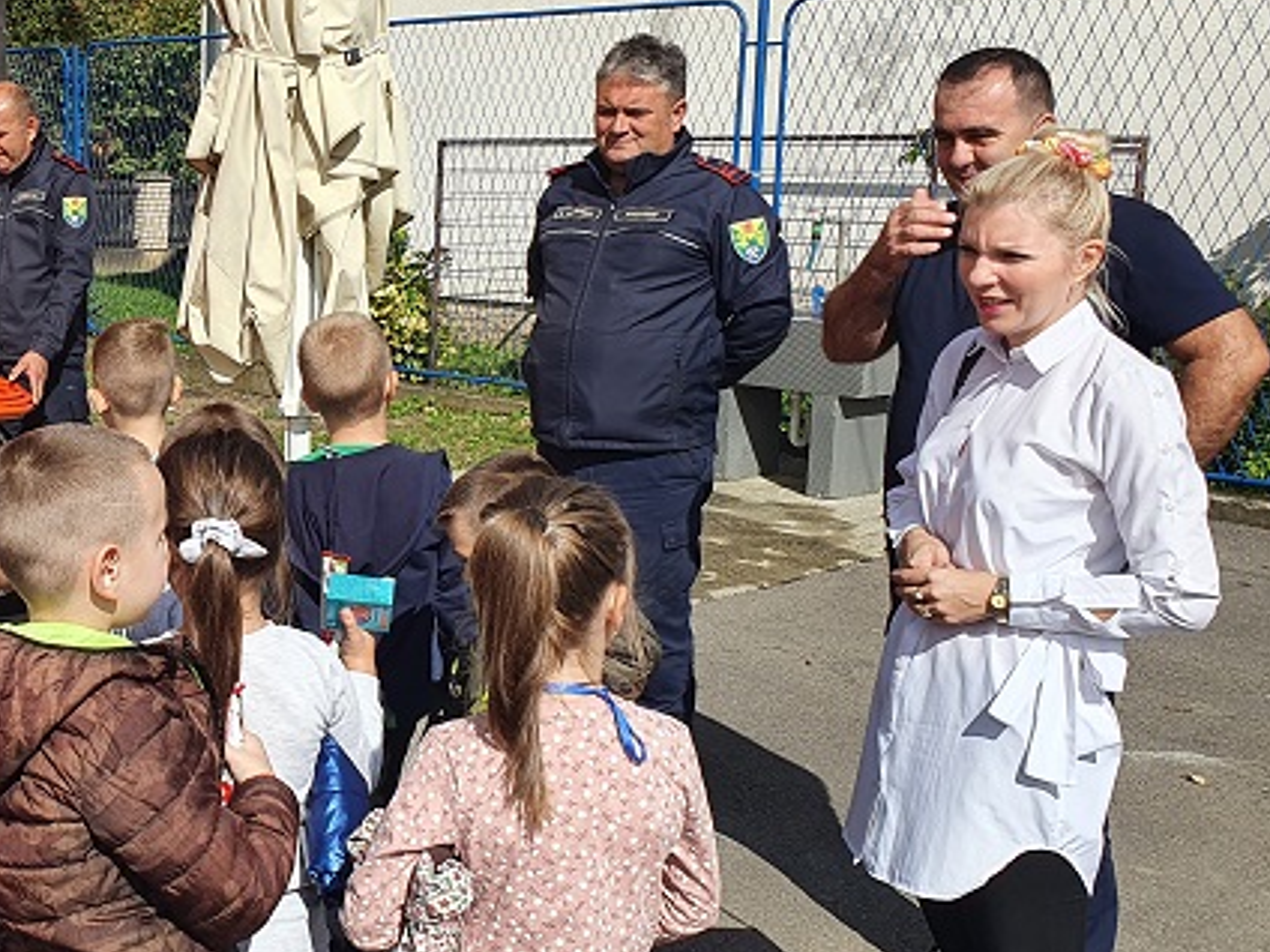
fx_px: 1798
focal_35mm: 49
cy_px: 431
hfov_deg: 36.3
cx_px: 111
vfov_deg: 29.7
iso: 50
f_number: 2.4
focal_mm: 4.32
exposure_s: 1/2136
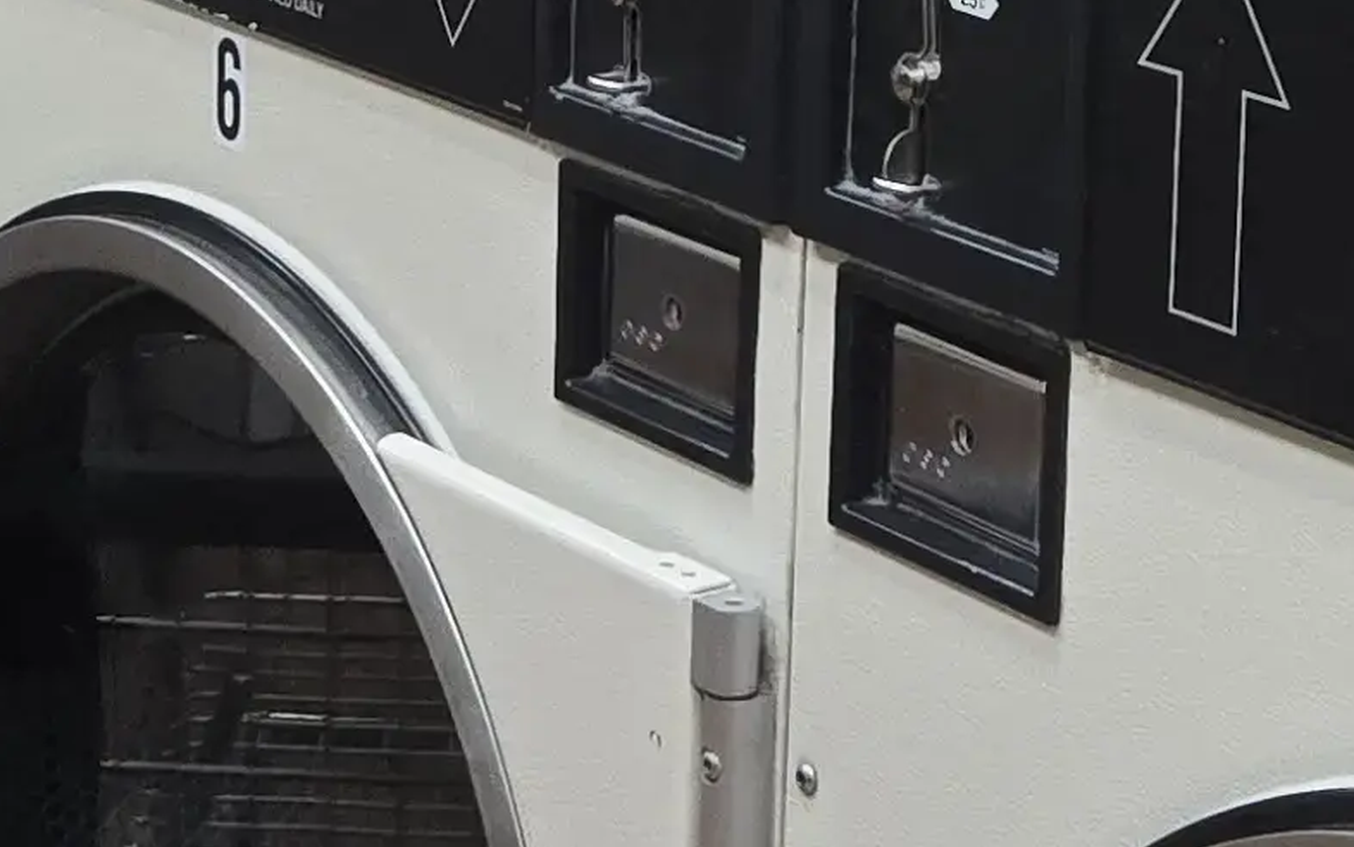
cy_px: -592
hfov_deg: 16.8
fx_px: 4578
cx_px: 958
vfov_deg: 10.1
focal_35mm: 124
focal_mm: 5.4
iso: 640
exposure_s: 1/120
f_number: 1.8
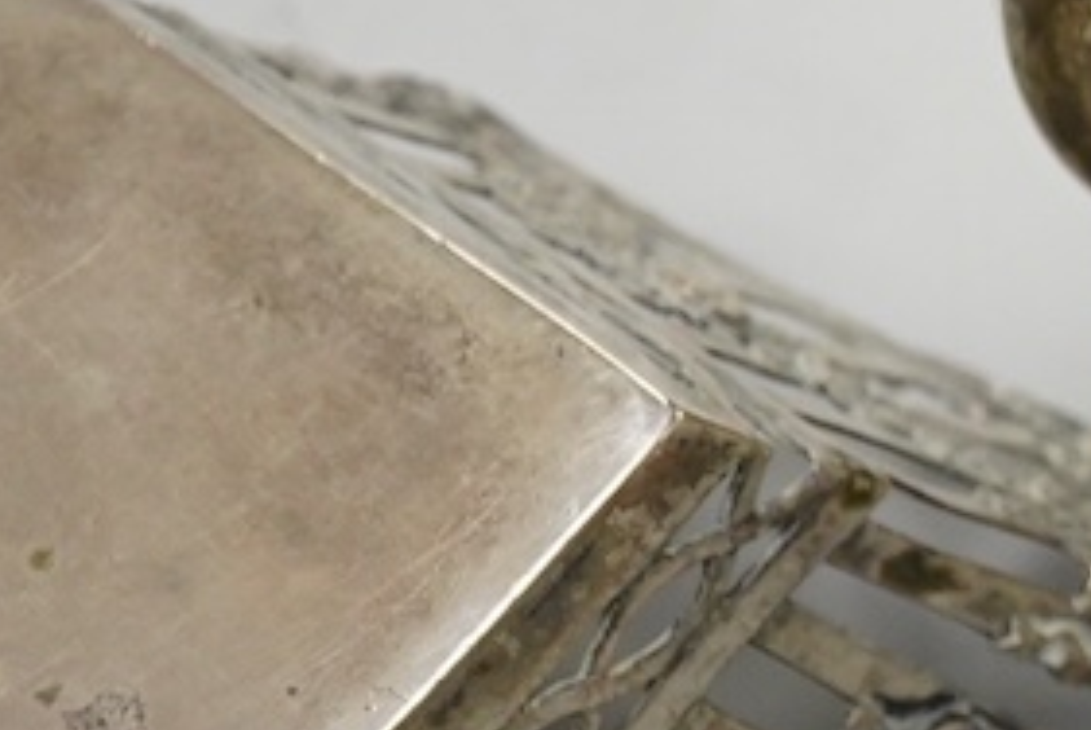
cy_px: 116
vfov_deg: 7.6
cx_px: 2083
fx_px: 5461
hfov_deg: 10.6
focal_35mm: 180
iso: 2500
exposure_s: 1/250
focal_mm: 30
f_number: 11
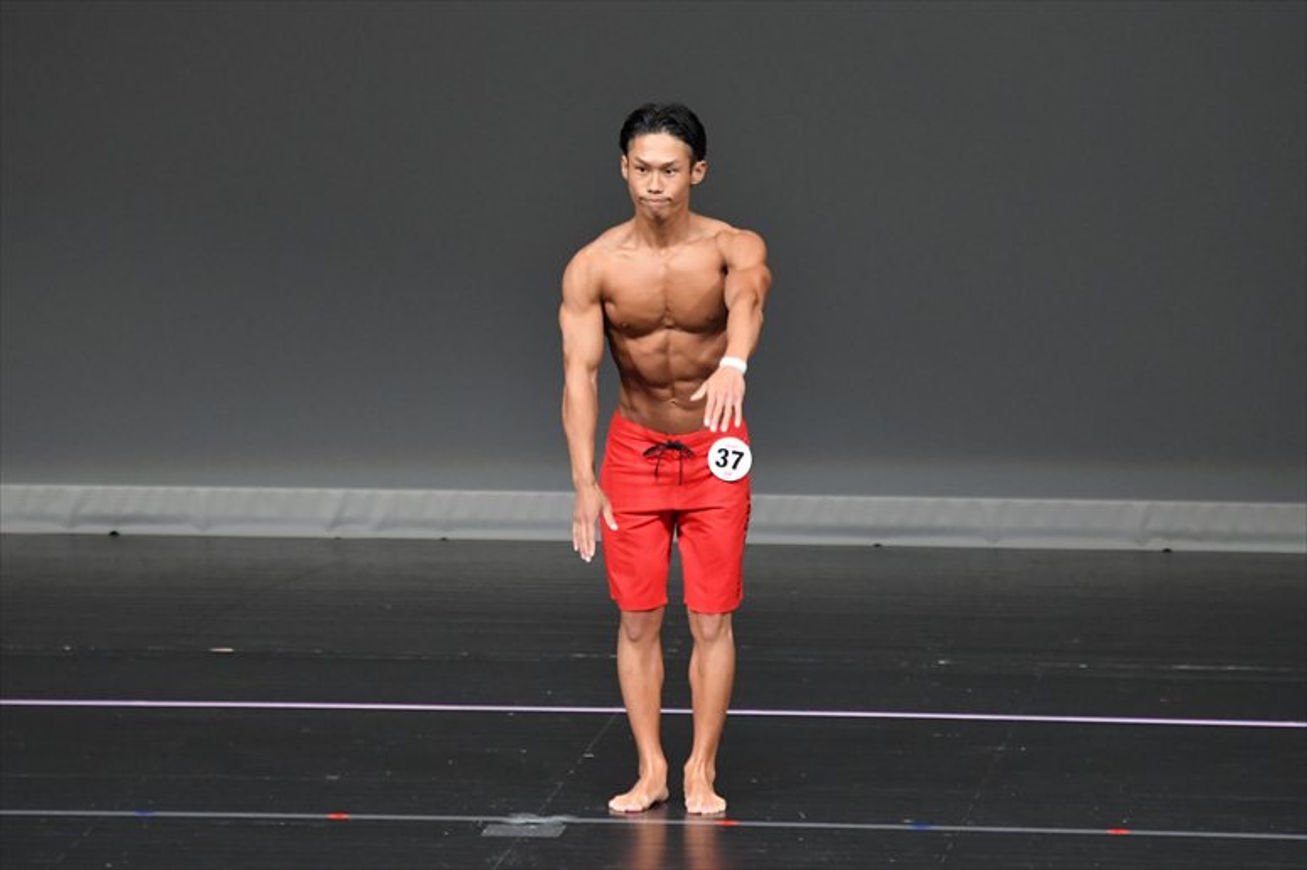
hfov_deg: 6.0
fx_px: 12519
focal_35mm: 345
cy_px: 435
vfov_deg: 4.0
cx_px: 654
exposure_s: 1/400
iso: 4000
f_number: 5.6
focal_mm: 230
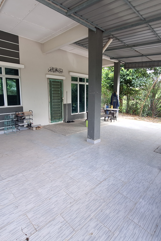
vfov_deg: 86.8
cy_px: 114
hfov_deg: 64.5
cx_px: 77
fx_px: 127
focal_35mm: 19
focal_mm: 1.74
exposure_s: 1/100
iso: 64
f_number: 2.2
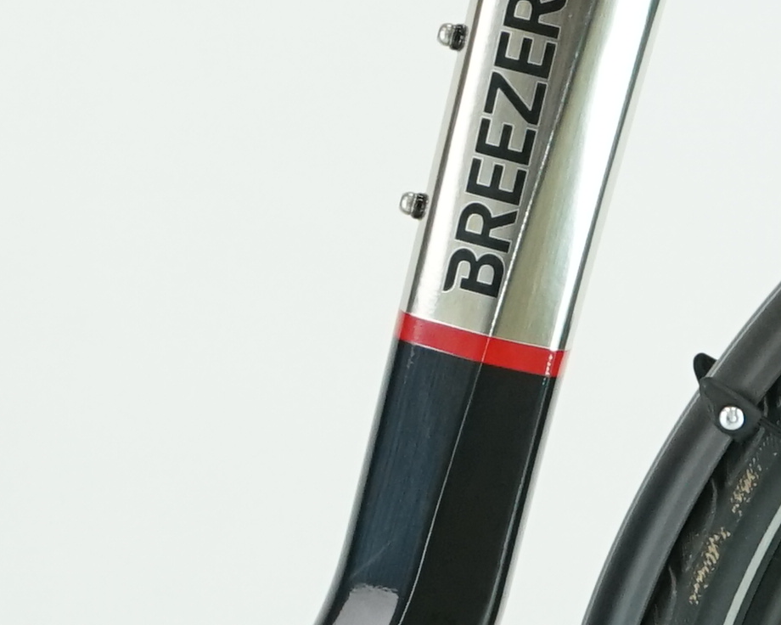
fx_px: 8206
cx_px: 8
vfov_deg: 4.4
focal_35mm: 355
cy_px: 318
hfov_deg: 5.4
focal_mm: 58
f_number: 5.6
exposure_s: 1/200
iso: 1600
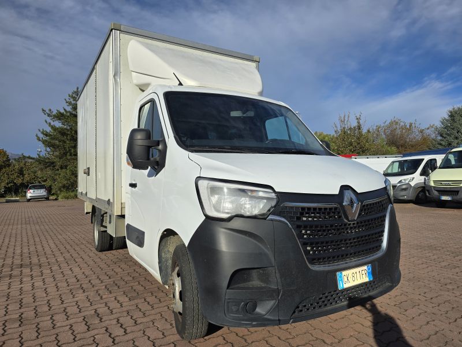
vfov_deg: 58.9
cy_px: 174
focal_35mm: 23
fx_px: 307
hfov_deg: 73.9
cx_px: 231
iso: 12
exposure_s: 1/1321
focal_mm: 6.3
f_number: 1.7
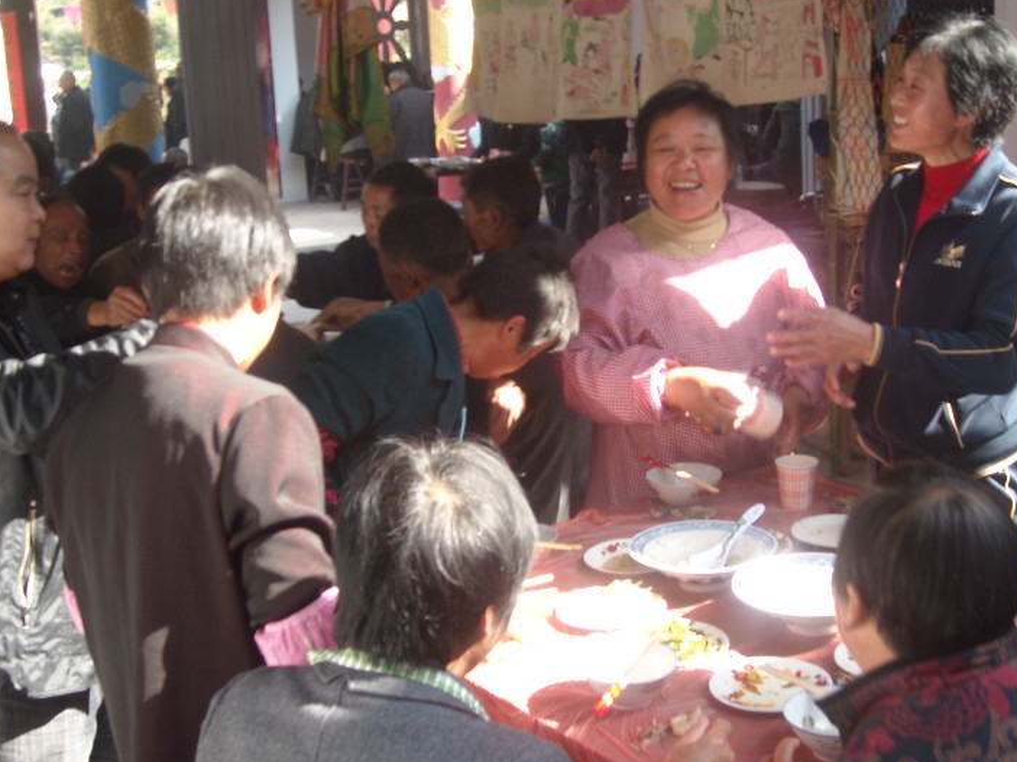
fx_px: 1498
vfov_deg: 28.5
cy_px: 434
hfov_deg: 37.4
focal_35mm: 51
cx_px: 592
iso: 64
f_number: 2.8
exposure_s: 1/76
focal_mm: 5.7
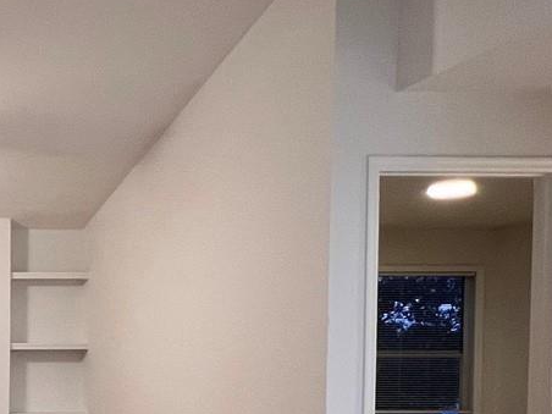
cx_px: -159
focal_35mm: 46
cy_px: 368
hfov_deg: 31.9
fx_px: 734
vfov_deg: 30.2
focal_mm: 1.57
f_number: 1.8
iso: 200
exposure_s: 1/60
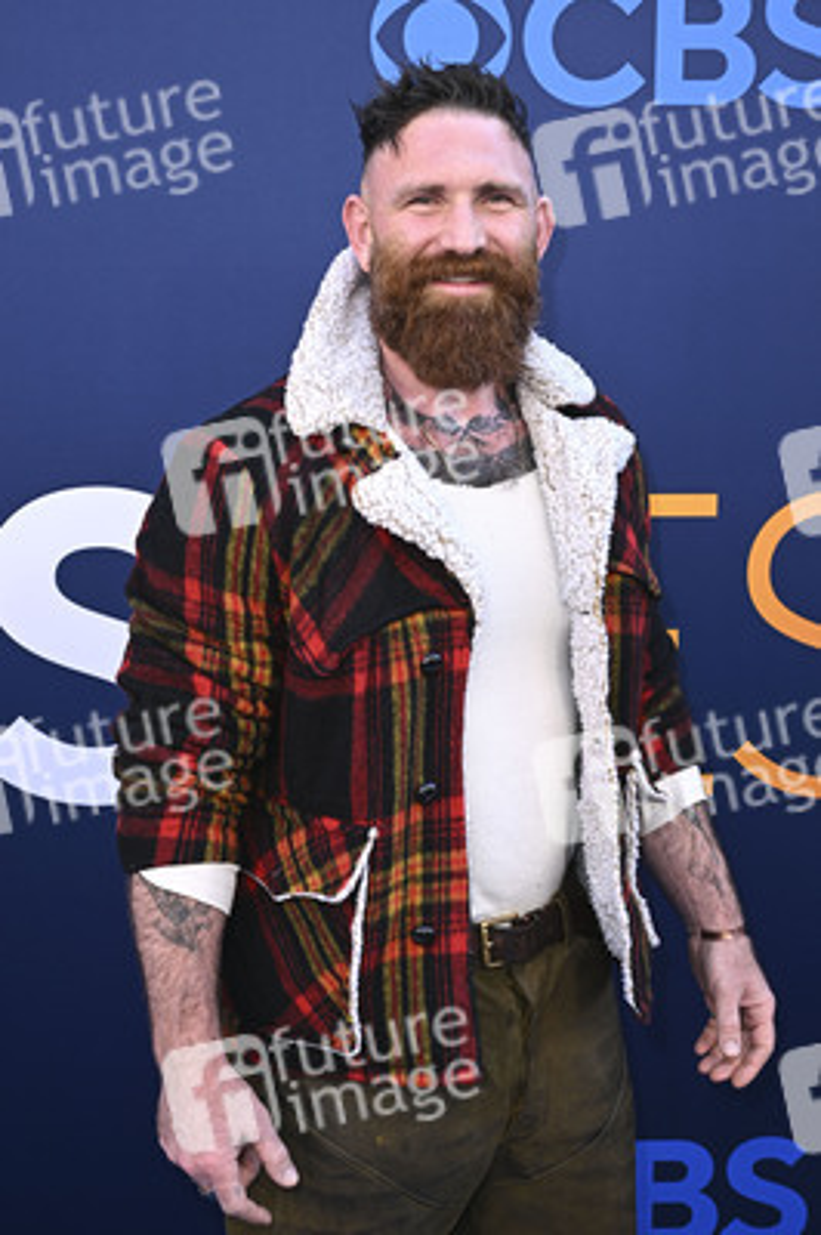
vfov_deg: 41.1
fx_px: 1645
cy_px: 618
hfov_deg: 28.0
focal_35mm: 48
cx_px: 410
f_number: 5.6
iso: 400
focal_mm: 48
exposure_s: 1/200
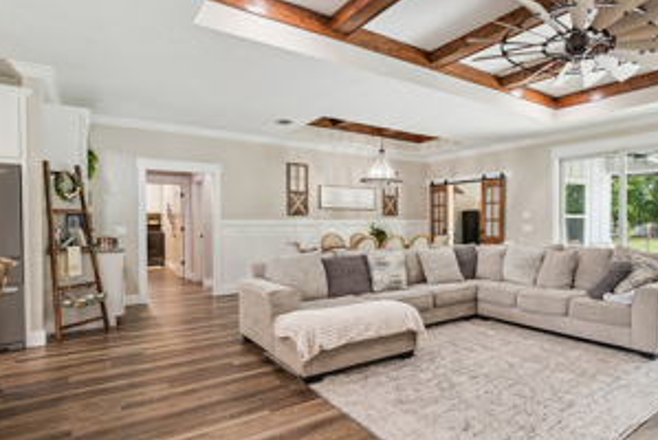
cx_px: 474
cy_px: 286
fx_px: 384
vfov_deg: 58.5
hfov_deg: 76.5
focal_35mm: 21
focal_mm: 14
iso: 320
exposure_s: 1/13
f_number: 8
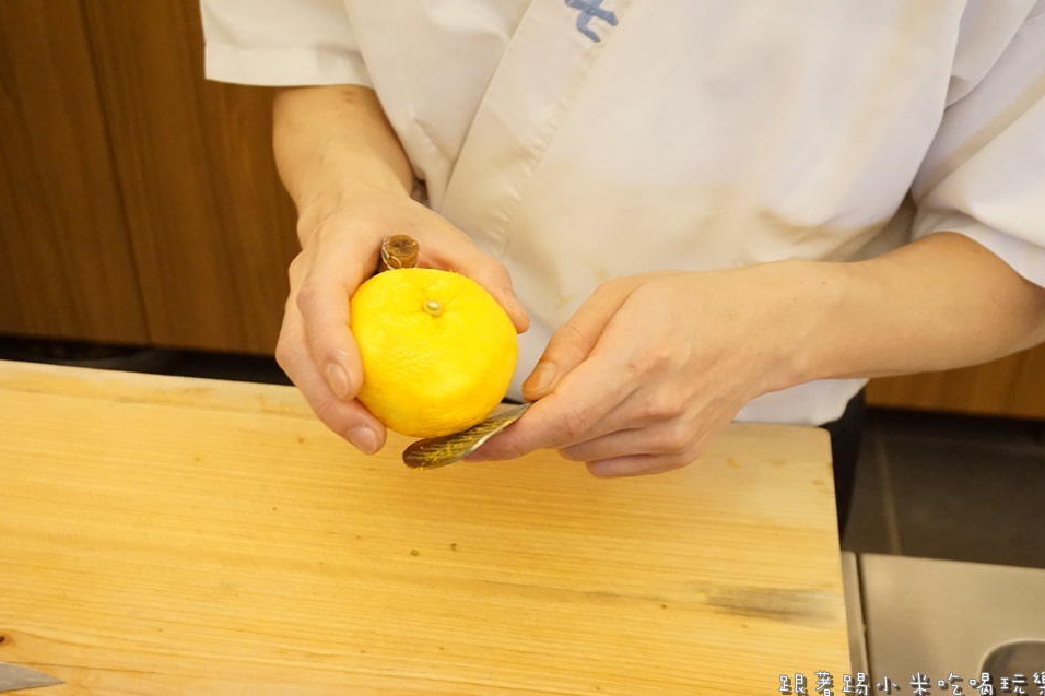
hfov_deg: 43.6
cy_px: 345
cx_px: 554
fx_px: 1306
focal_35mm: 45
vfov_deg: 29.9
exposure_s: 1/50
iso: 3200
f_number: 4.5
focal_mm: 28
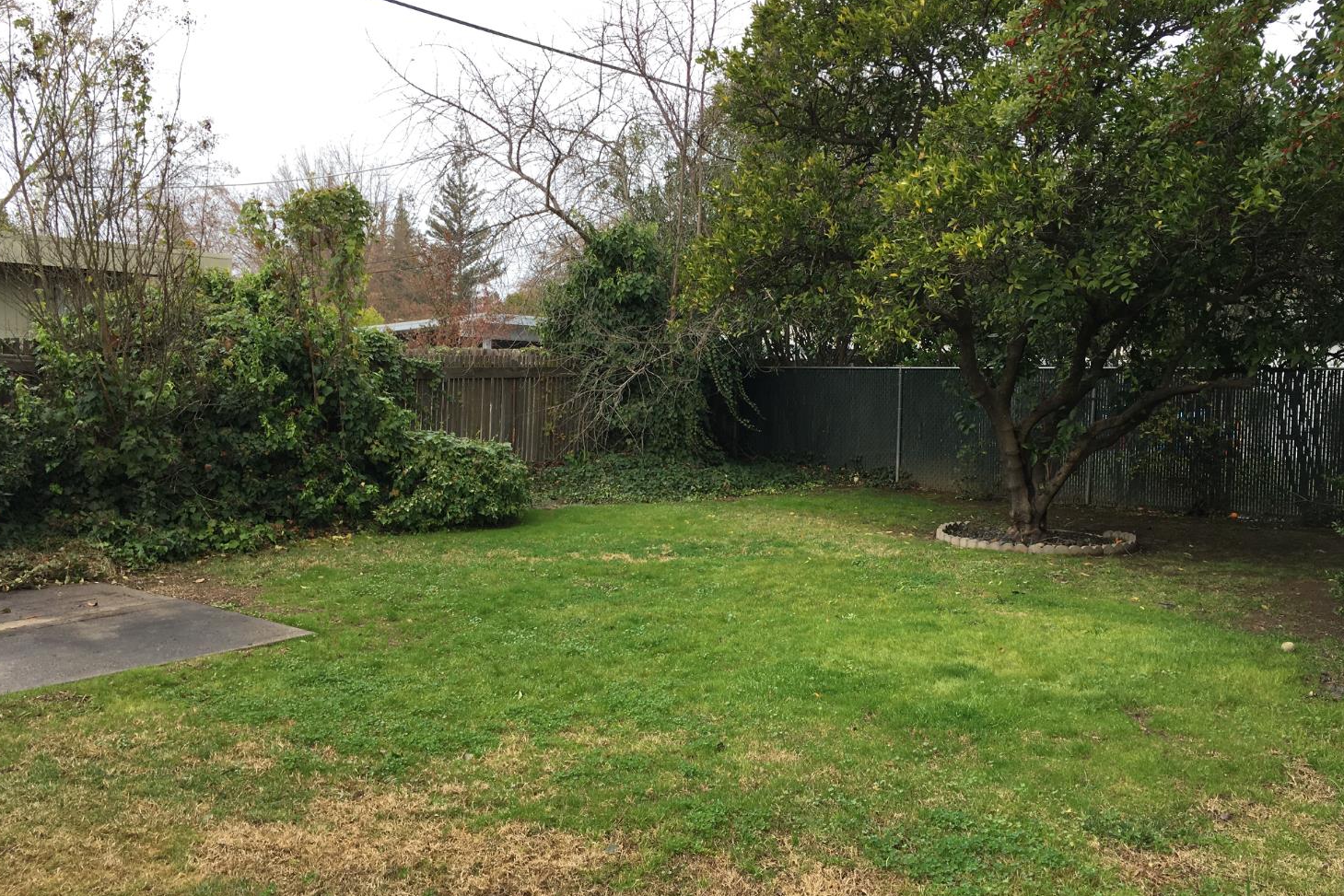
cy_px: 482
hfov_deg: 60.3
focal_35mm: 31
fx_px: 1157
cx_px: 681
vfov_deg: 42.3
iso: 25
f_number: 2.2
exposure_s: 1/234
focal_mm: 4.15
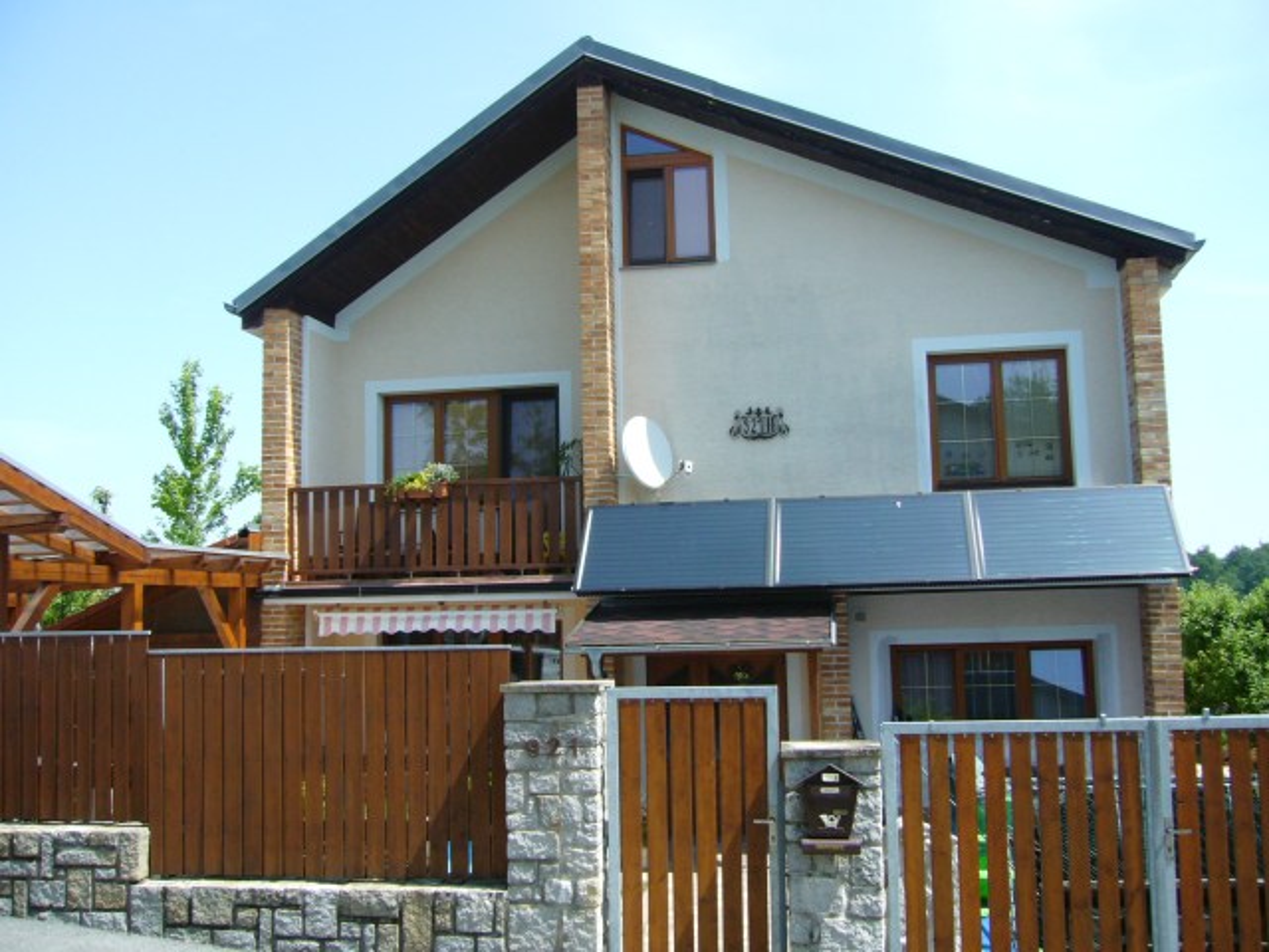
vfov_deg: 40.7
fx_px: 1283
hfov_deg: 52.6
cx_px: 634
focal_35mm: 35
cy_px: 476
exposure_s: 1/250
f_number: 5.6
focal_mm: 5.8
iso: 100
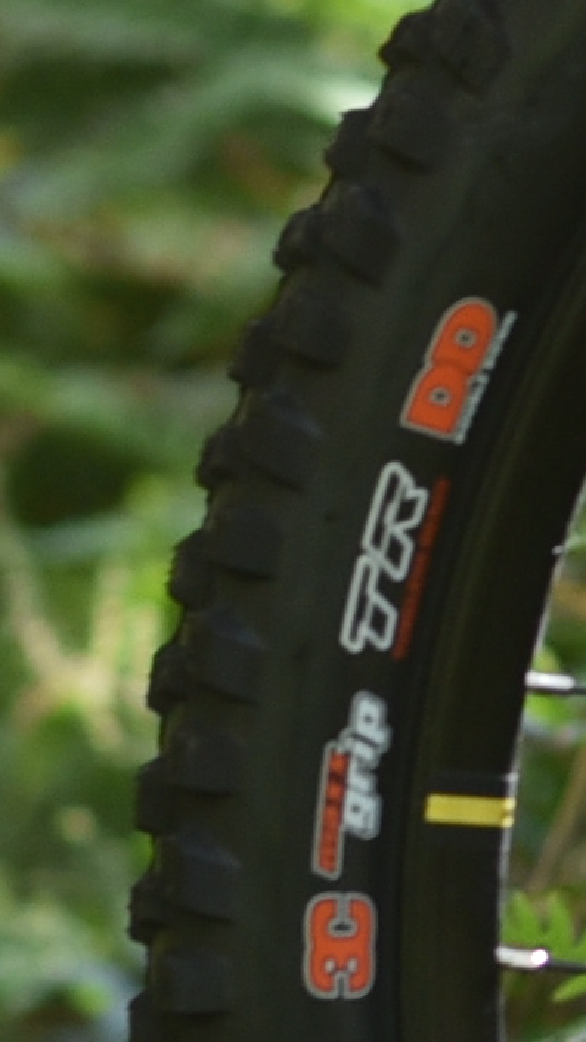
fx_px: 25917
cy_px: -258
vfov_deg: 2.3
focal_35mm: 938
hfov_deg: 1.3
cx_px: -266
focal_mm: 105
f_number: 4.5
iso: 400
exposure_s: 1/320
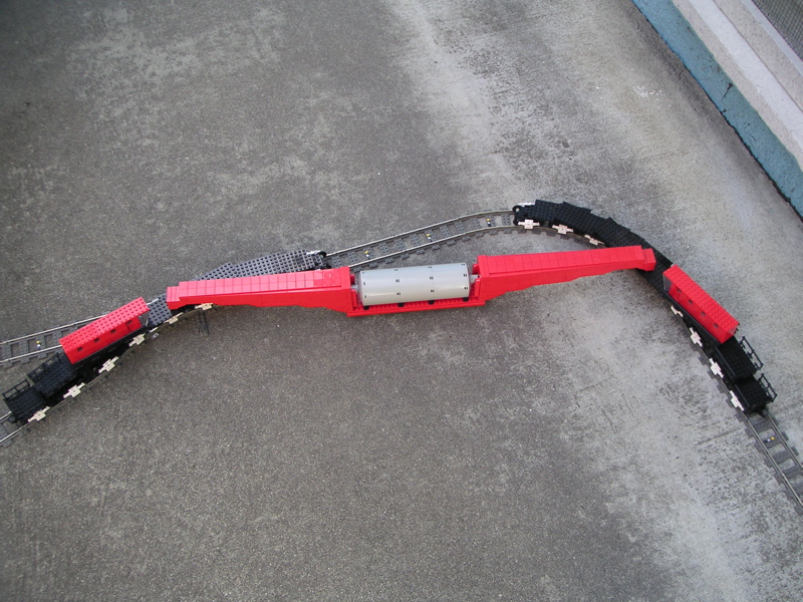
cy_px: 301
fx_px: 881
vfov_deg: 37.7
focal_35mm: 38
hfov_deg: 49.0
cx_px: 402
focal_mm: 6
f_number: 2.8
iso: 50
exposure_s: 1/90
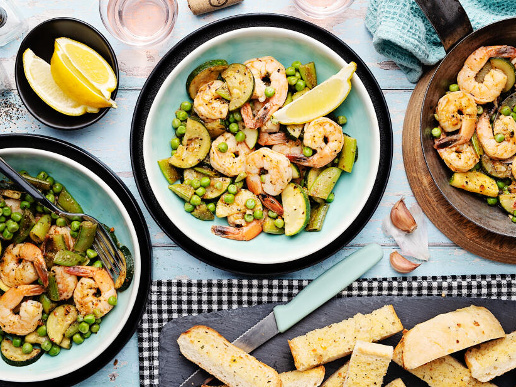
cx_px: 287
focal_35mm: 55
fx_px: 820
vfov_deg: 26.6
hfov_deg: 34.9
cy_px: 191
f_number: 14
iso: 100
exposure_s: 1/160
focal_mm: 50
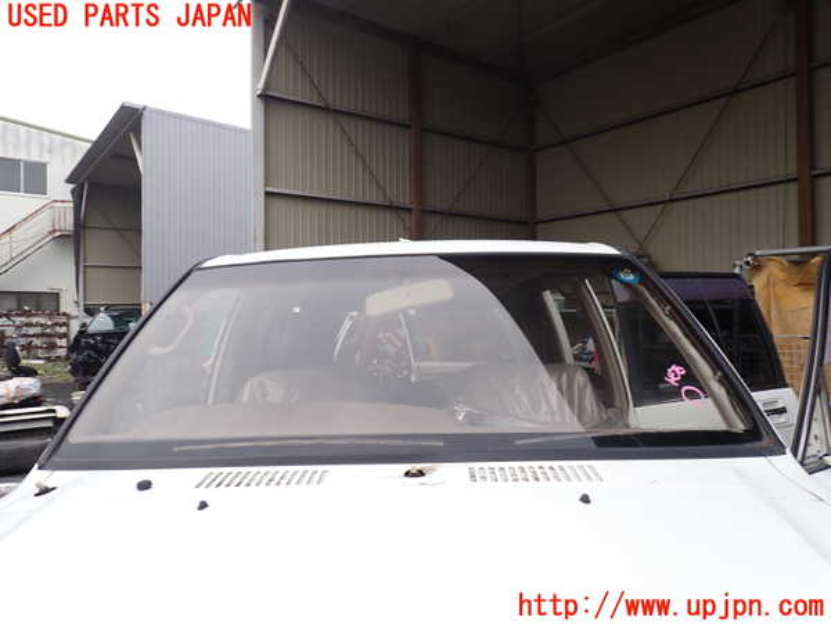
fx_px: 600
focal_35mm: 25
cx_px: 416
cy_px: 312
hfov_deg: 69.4
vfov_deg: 54.9
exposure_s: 1/250
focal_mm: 4.5
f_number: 2.8
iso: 100
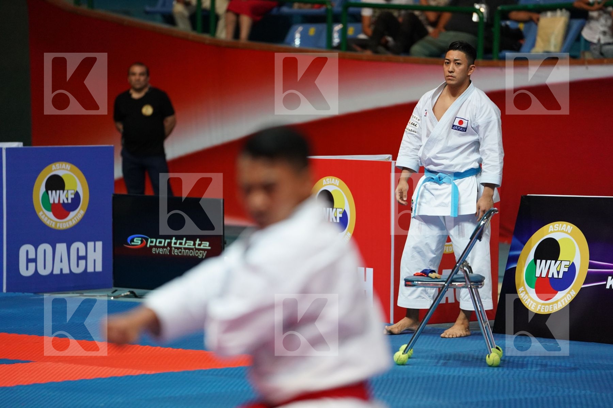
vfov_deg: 6.9
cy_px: 204
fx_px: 3405
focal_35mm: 200
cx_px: 306
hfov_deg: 10.3
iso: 3200
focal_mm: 200
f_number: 2.8
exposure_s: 1/500
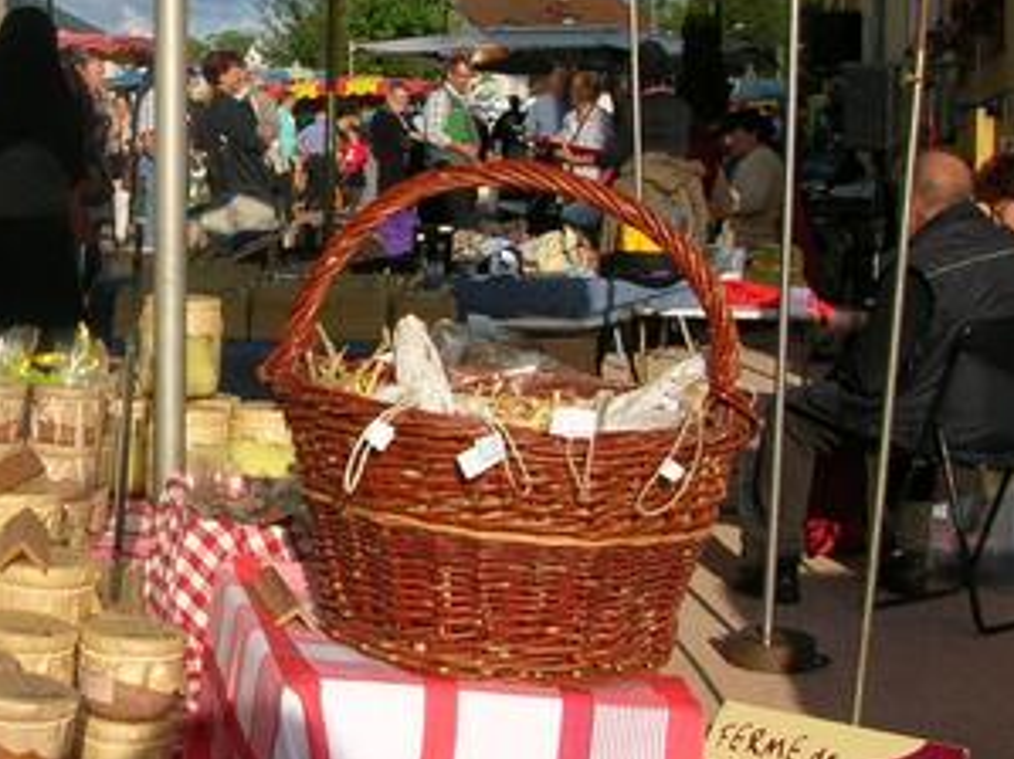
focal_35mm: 75
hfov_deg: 25.1
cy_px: 396
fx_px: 2196
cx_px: 75
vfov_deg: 19.6
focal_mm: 5.8
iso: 50
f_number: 5.6
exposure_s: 1/290
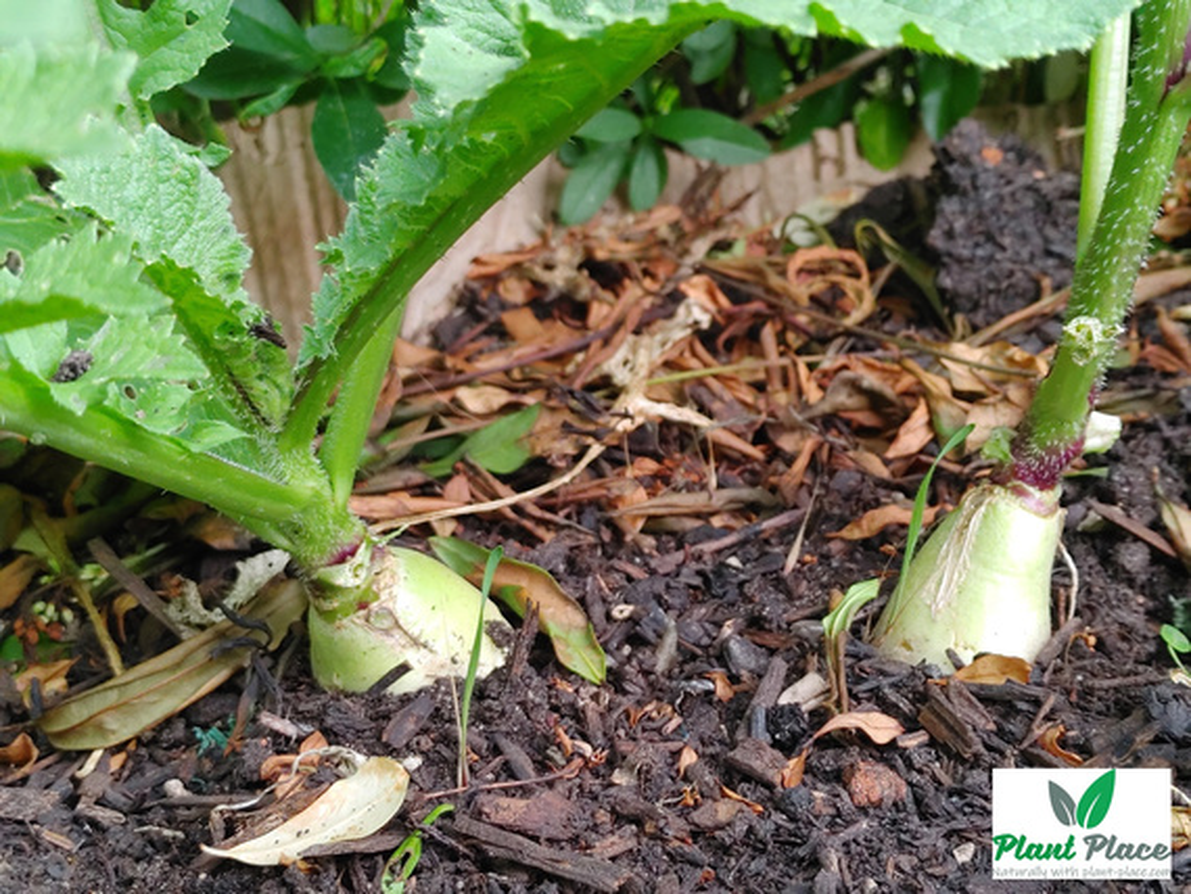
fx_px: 1790
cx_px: 596
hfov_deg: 36.8
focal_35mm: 52
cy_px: 447
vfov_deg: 28.1
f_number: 1.8
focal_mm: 4.81
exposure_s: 1/50
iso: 150
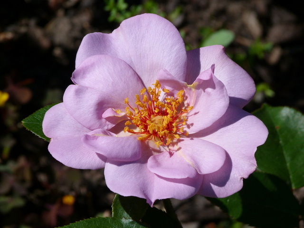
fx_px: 4303
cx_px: 152
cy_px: 114
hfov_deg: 4.0
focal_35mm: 490
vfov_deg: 3.0
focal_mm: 88.2
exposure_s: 1/640
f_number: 5.6
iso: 80
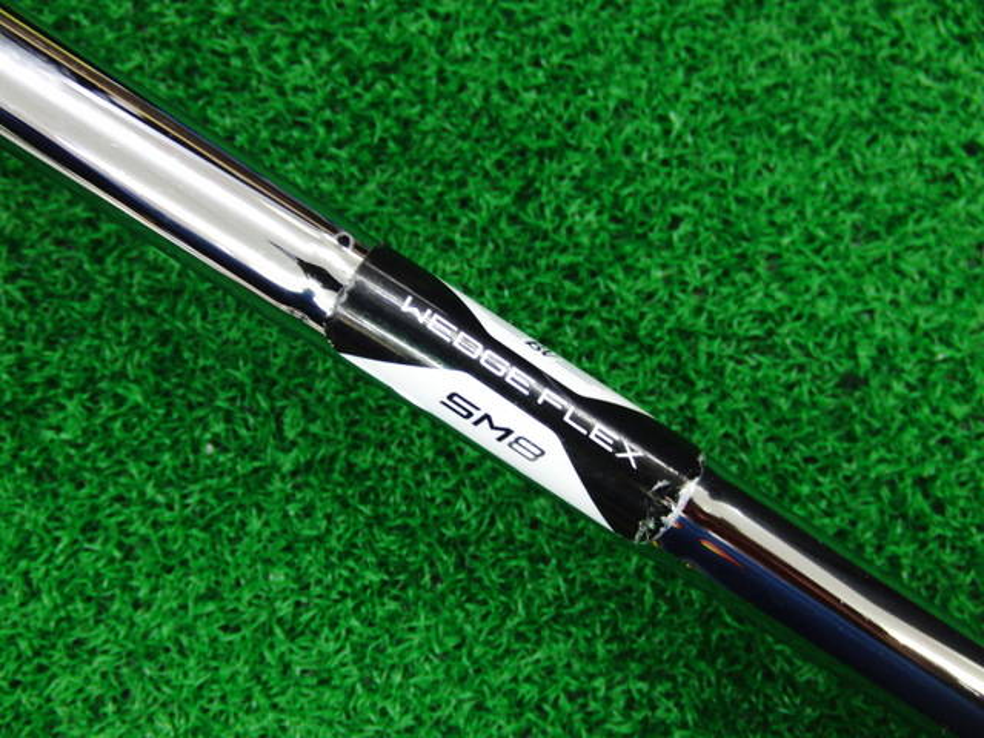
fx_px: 1052
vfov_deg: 38.7
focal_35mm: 37
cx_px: 492
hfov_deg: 50.1
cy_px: 369
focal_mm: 6.42
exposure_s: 1/40
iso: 400
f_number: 3.6
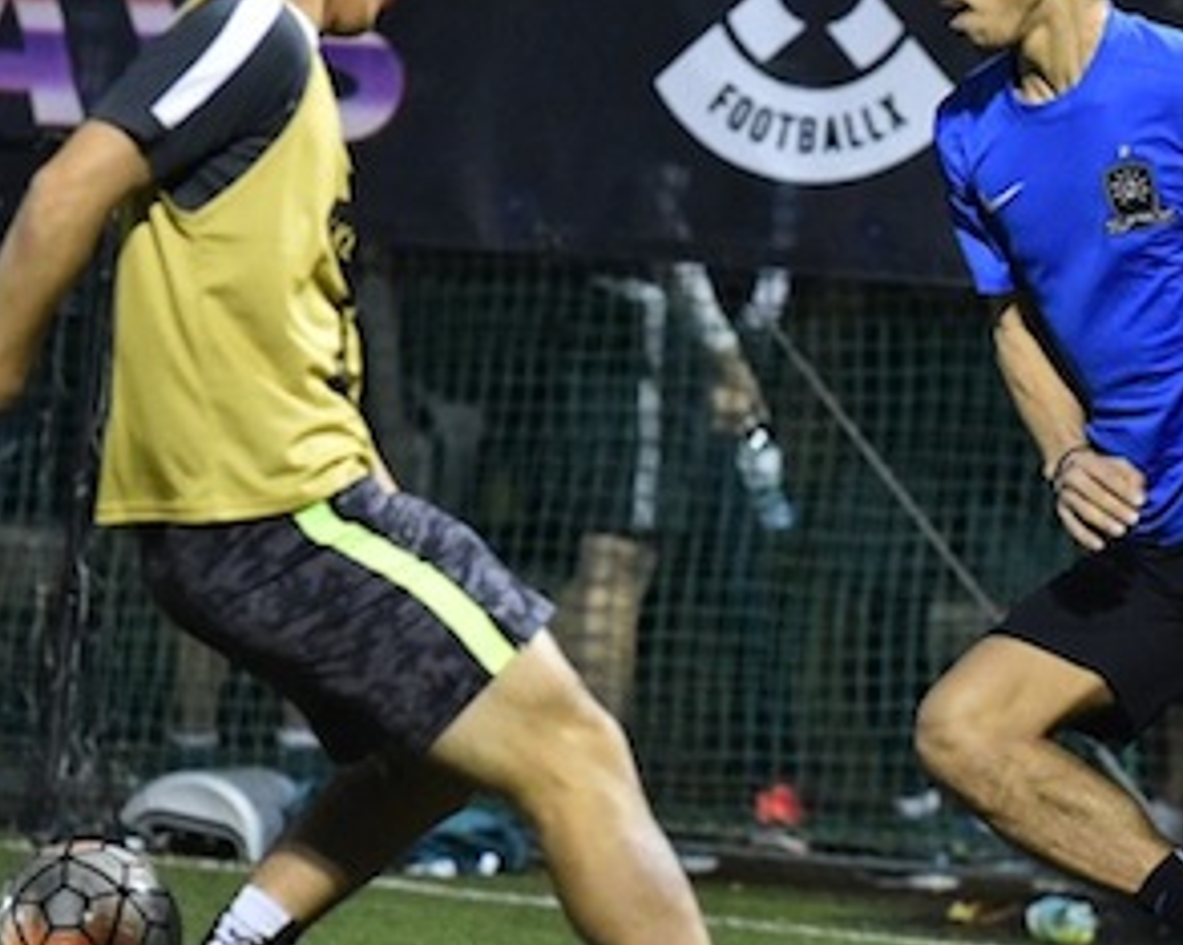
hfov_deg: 6.2
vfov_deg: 5.0
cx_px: 820
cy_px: 368
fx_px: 10917
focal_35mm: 312
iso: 12800
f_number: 3.2
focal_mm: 150
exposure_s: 1/1600
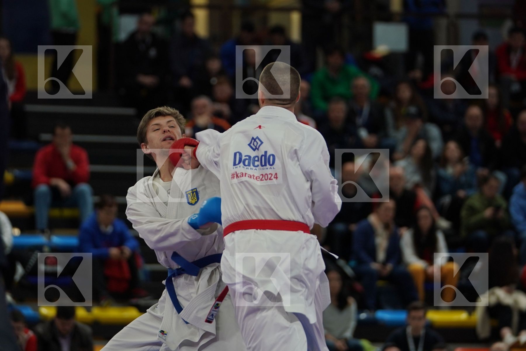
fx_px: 3375
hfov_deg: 8.9
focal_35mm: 231
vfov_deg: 5.9
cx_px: 263
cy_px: 176
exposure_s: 1/500
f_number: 2.8
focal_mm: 154
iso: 640
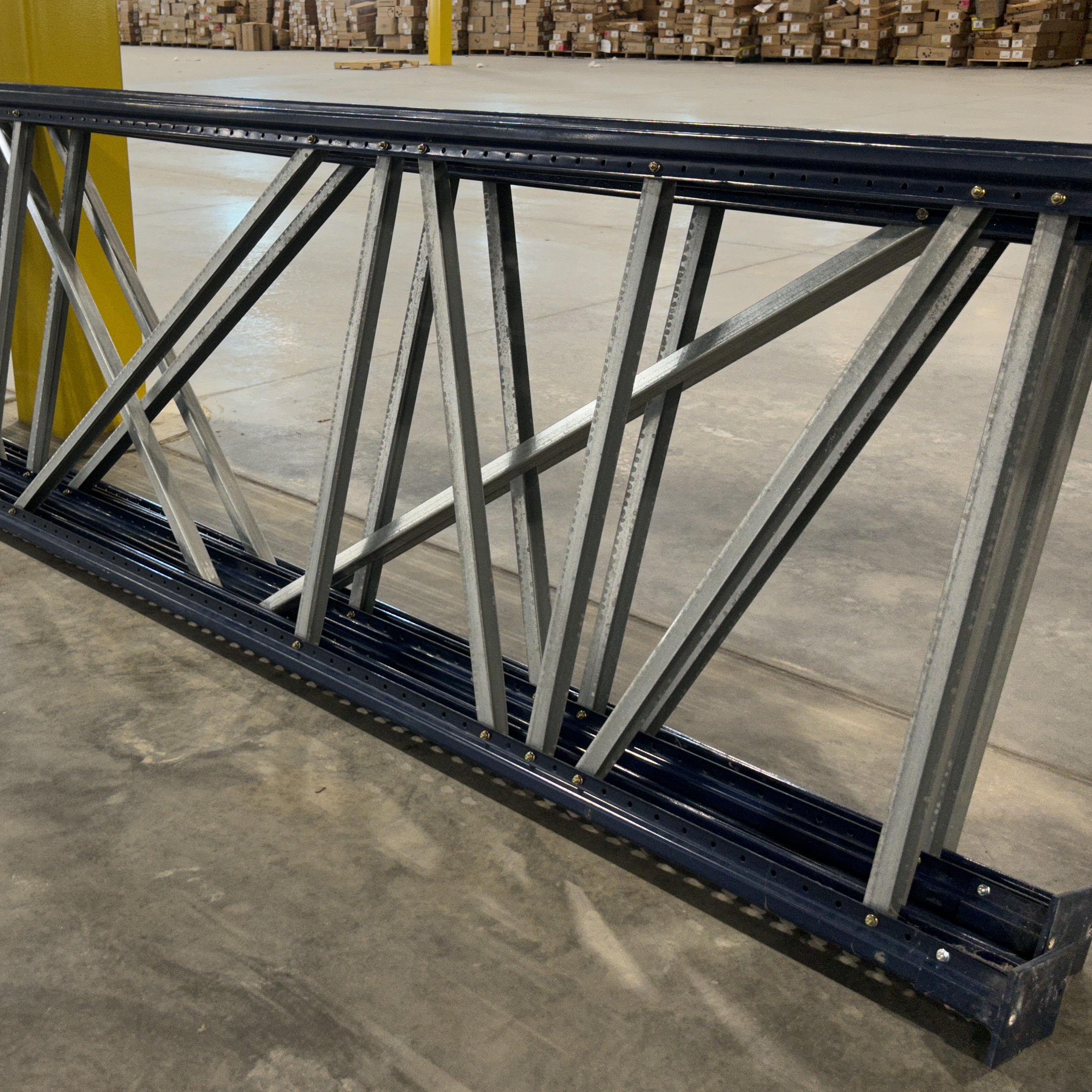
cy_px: 505
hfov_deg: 41.4
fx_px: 1428
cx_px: 382
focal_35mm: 40
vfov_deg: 41.8
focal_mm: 5.7
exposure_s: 1/60
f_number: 1.5
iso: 125
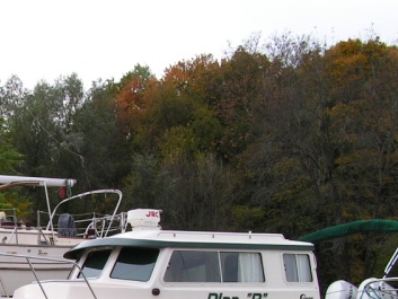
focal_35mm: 86
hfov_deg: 22.2
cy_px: 290
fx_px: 989
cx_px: 41
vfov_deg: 16.9
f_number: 5.6
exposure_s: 1/200
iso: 50
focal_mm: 6.3
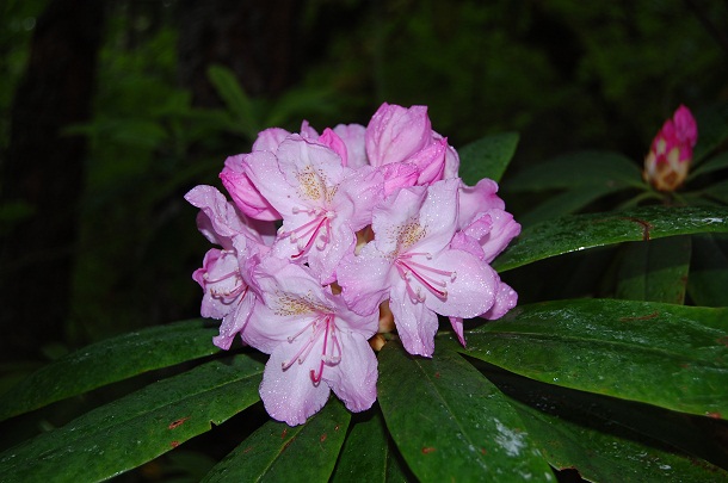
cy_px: 242
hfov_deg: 38.9
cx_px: 364
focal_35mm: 51
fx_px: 1030
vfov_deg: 26.4
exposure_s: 1/125
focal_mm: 34
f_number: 5.6
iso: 200
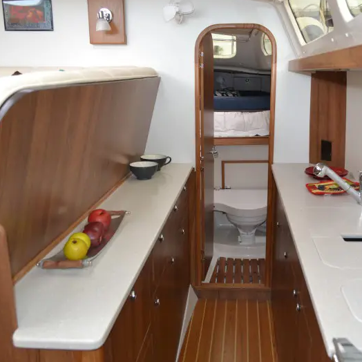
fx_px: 414
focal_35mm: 35
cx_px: 229
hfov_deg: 46.8
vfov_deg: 47.2
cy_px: 179
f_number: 4
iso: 280
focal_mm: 18
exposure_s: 1/125
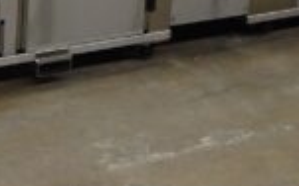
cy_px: -173
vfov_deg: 8.3
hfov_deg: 13.9
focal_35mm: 151
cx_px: 166
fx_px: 1229
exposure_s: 1/50
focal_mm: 7.06
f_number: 4
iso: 200
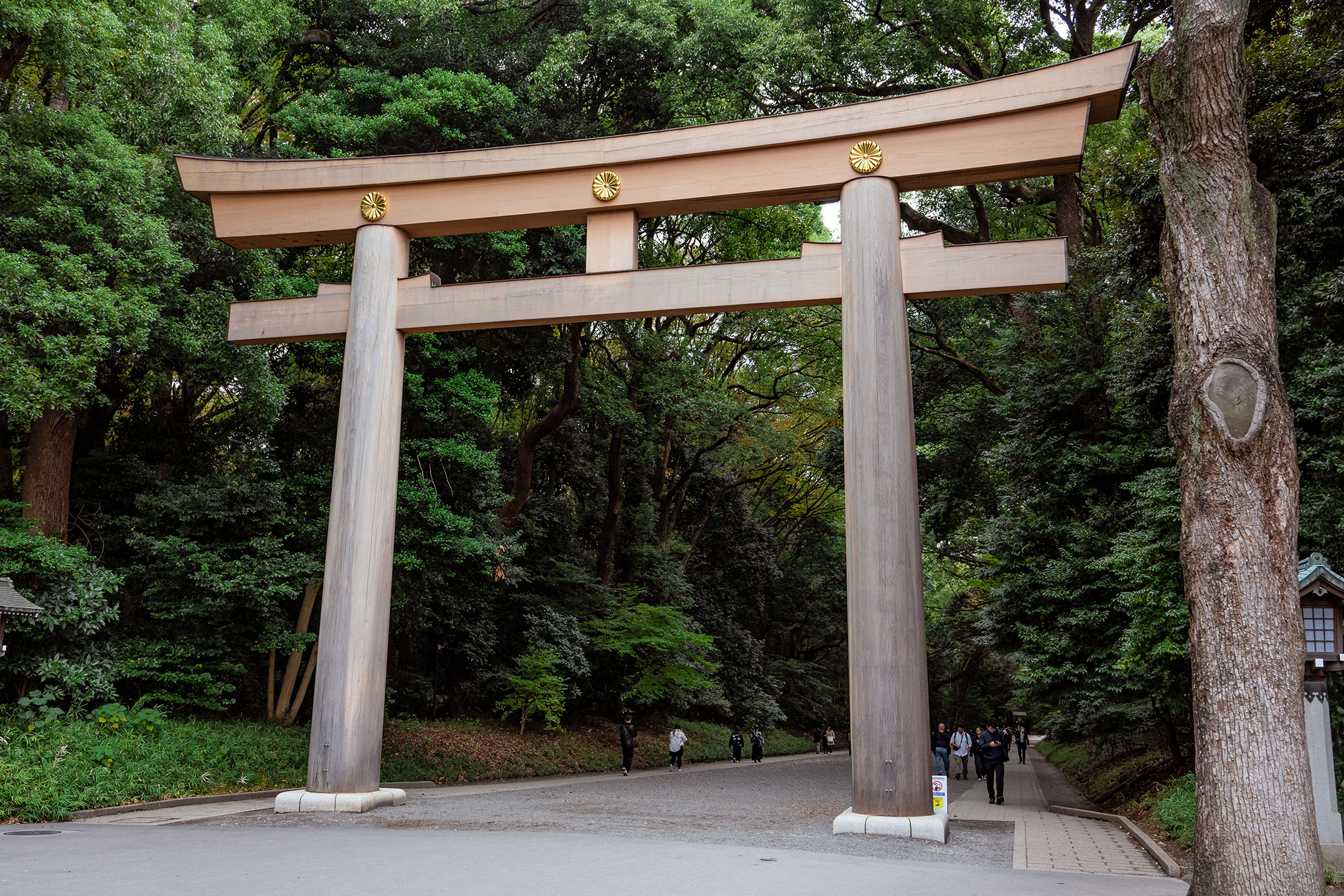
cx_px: 672
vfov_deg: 40.5
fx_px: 1215
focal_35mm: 33
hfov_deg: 57.9
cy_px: 448
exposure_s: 1/80
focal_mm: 21.7
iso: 320
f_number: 5.6
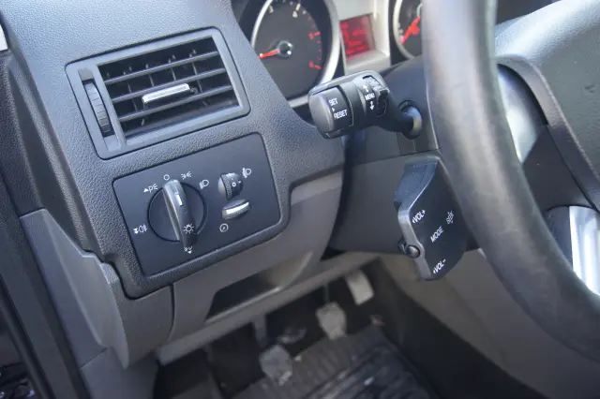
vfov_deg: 39.9
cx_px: 300
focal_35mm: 33
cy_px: 200
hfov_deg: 57.2
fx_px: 550
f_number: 4
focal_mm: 22
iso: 500
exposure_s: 1/40
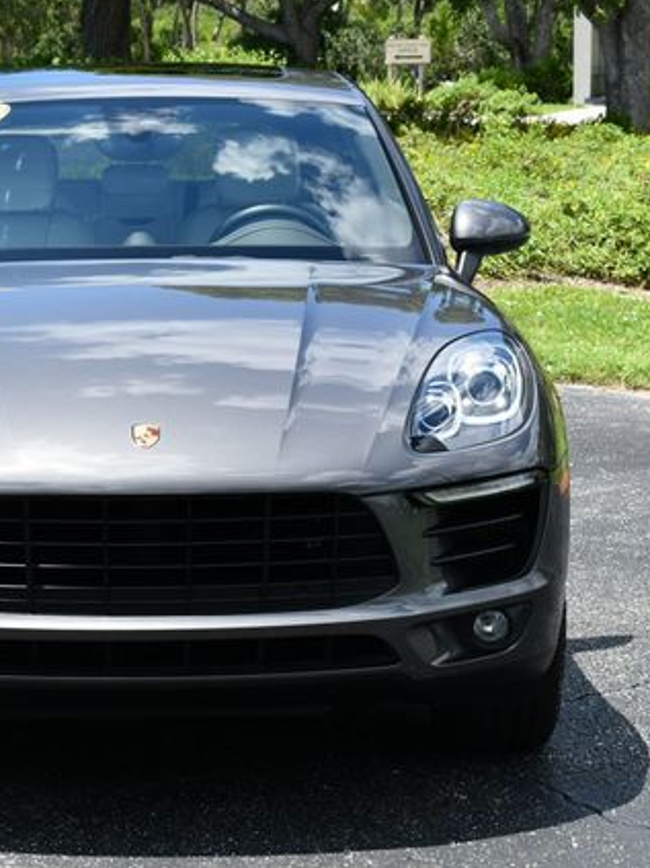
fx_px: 2555
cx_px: 111
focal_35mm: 102
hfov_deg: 14.4
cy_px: 431
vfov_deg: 19.3
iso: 125
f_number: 8
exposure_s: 1/250
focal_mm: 35
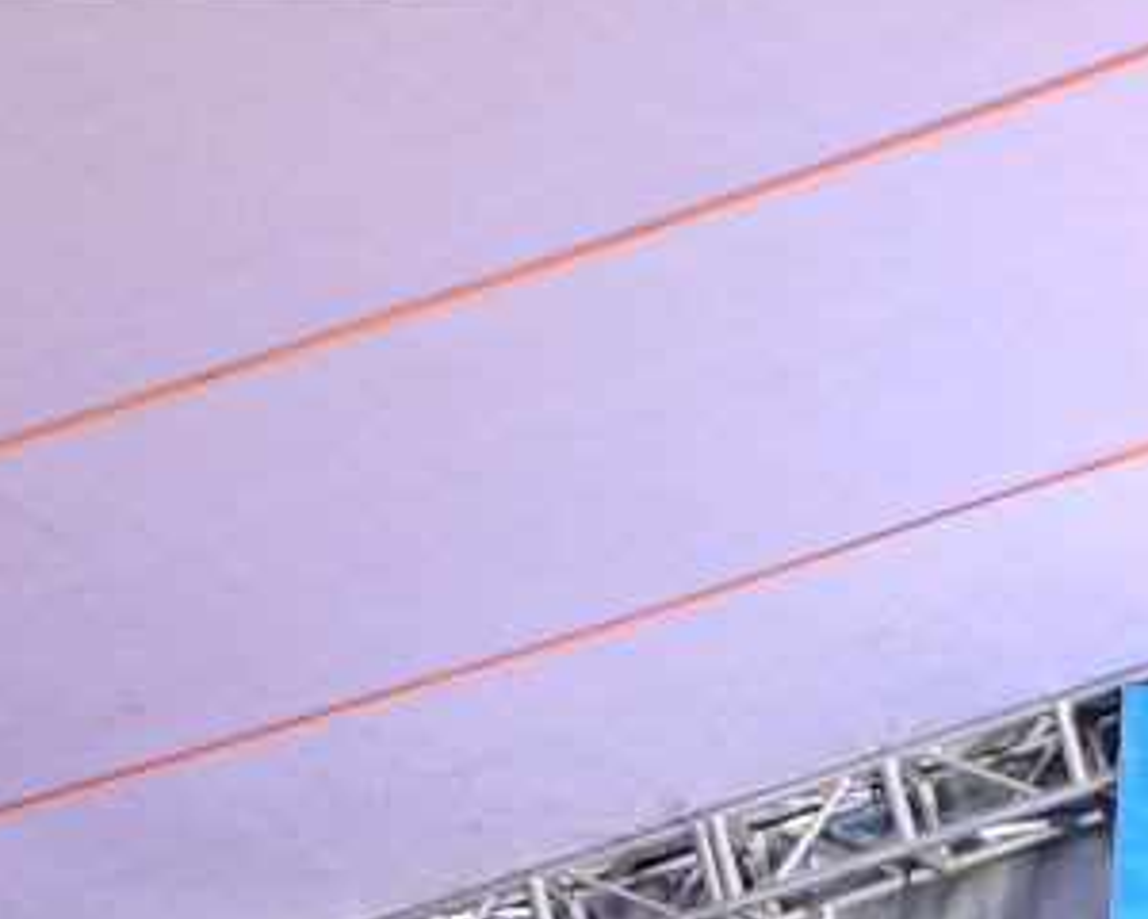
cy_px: 1819
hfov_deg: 8.3
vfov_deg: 7.3
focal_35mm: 203
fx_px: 6897
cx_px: 3176
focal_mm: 22
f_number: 3.8
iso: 1250
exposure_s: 1/200
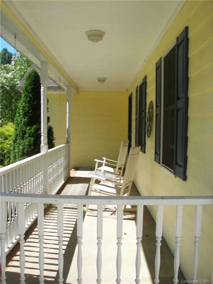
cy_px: 142
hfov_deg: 39.7
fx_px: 295
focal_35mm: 36
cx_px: 106
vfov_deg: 51.4
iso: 50
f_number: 2.8
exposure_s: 1/500
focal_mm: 6
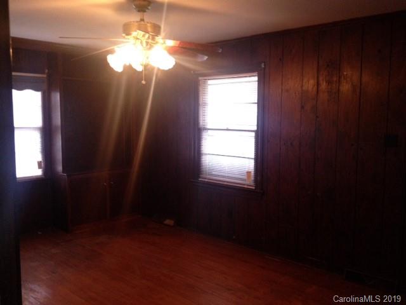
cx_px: 203
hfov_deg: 52.6
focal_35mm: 35
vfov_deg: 40.7
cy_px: 152
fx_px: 411
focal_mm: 4.28
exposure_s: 1/20
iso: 250
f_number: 2.4
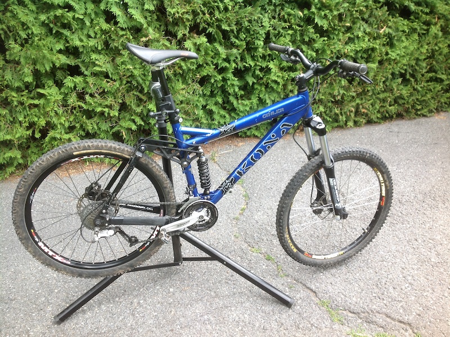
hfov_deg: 52.7
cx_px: 225
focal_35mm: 35
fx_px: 454
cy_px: 168
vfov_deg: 40.6
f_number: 2.4
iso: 50
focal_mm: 4.28
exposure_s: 1/60
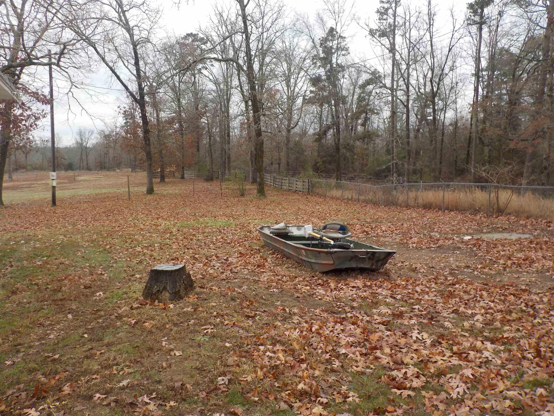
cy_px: 208
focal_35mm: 30
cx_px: 277
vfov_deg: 46.8
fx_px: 480
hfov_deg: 60.0
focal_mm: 4.1
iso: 125
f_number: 3.3
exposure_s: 1/250
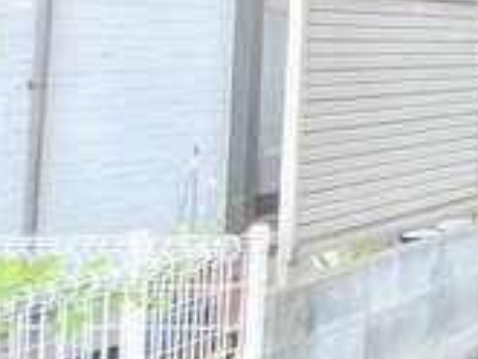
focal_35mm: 59
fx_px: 815
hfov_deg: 16.7
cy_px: 48
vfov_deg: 24.3
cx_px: 1072
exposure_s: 1/238
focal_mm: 2.2
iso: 20
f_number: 1.9
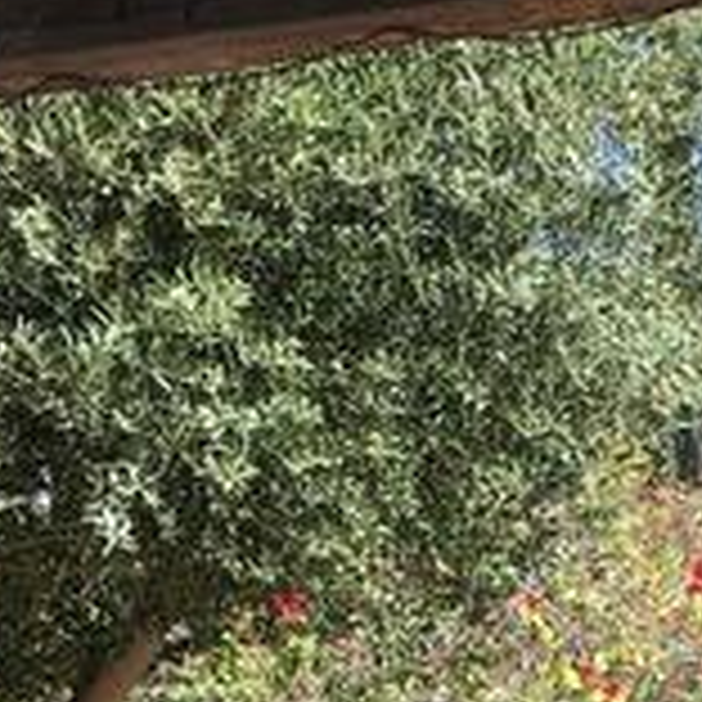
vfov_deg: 15.9
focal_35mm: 105
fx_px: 2409
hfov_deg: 16.0
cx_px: 796
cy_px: 864
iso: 25
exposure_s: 1/541
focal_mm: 4.15
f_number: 2.2
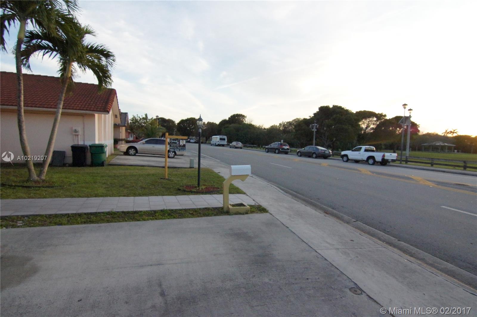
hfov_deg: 95.0
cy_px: 158
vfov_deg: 72.0
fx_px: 218
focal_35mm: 16
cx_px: 238
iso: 3200
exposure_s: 1/1600
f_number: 5.6
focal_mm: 11
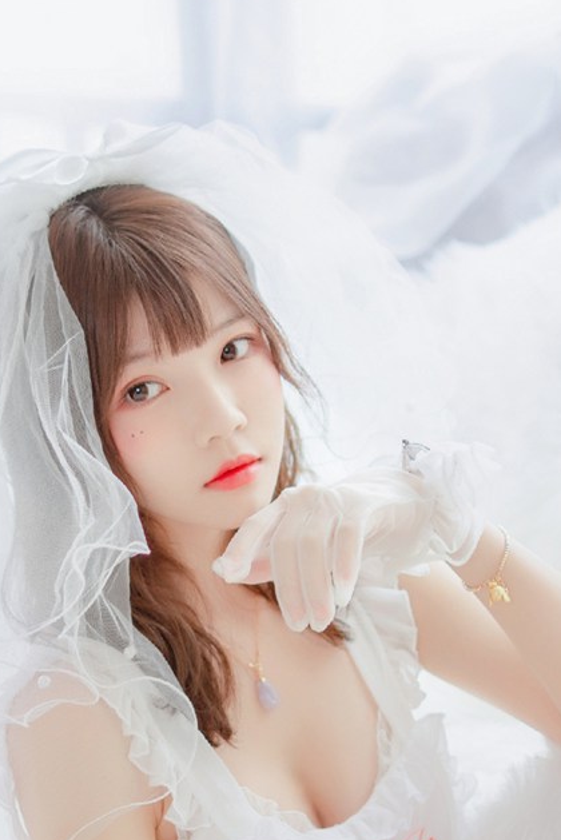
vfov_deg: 14.3
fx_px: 3339
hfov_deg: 9.6
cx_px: 163
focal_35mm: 143
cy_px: 606
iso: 200
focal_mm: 50
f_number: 2
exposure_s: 1/200
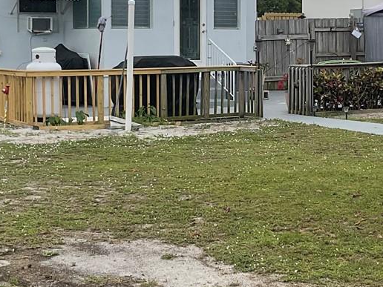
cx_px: 242
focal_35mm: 90
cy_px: 88
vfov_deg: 16.4
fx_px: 996
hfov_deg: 21.7
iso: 16
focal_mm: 3
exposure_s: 1/1279
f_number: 1.8
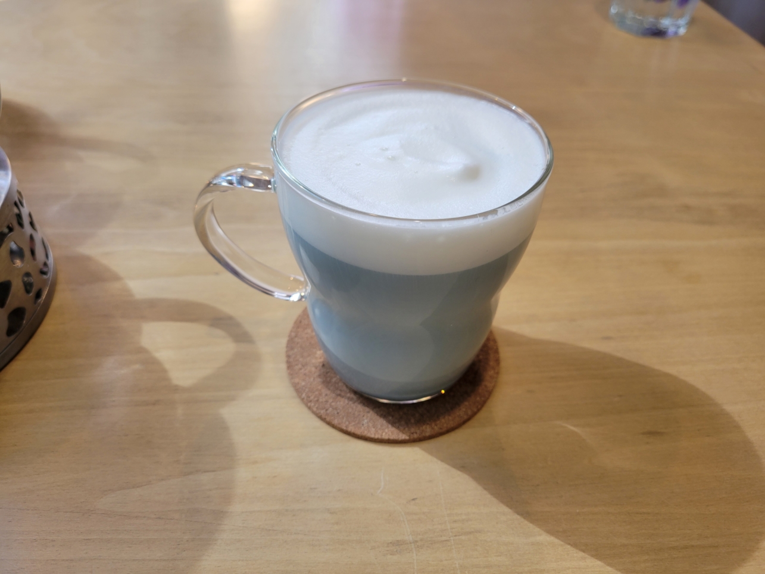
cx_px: 382
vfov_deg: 53.1
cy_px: 287
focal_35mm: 26
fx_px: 575
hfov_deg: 67.3
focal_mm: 5.4
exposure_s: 1/100
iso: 80
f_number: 1.8
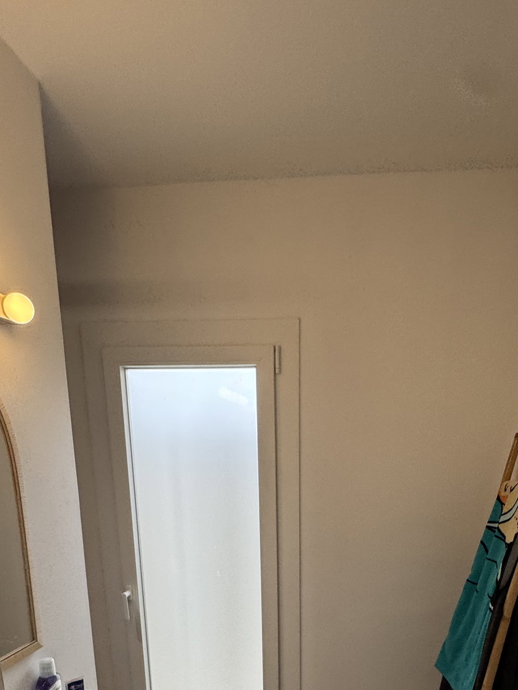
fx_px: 539
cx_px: 304
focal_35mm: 27
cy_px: 590
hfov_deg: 51.1
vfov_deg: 58.1
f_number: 2.2
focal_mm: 2.22
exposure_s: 1/100
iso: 160
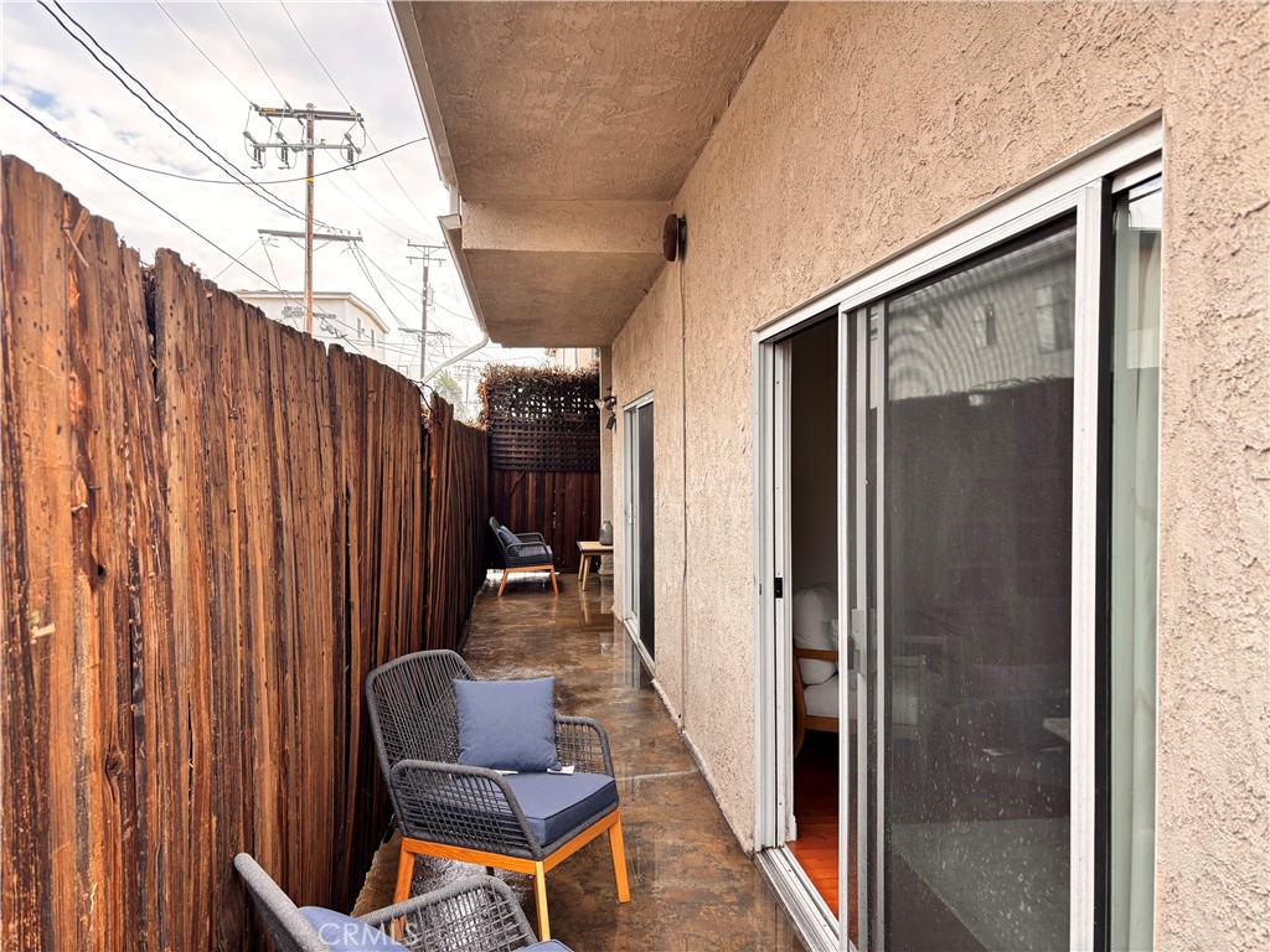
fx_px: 954
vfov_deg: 53.1
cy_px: 476
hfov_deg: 67.3
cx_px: 635
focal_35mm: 26
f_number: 1.6
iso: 50
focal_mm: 5.96
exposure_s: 1/283
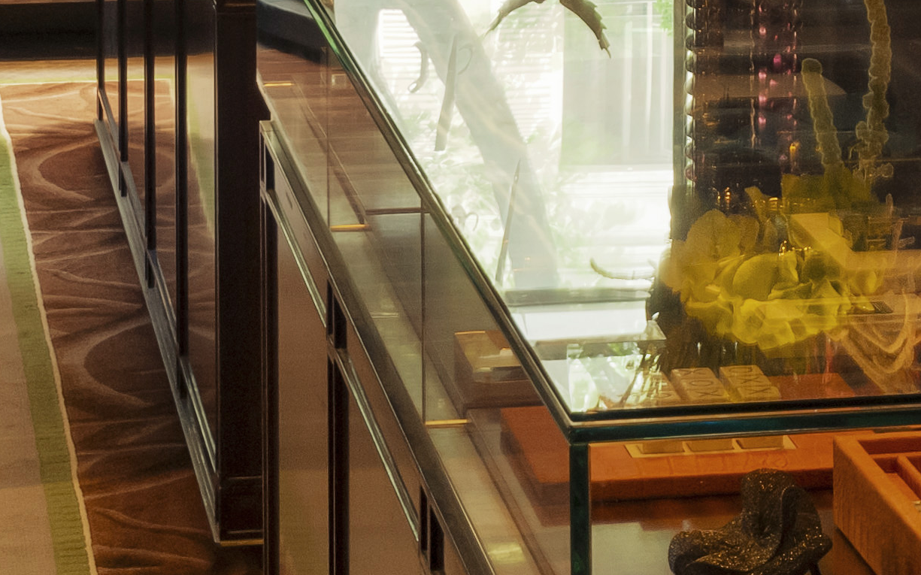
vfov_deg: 6.1
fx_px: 5245
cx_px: 1619
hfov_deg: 9.6
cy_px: -700
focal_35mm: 209
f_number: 11
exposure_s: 1
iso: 200
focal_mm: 30
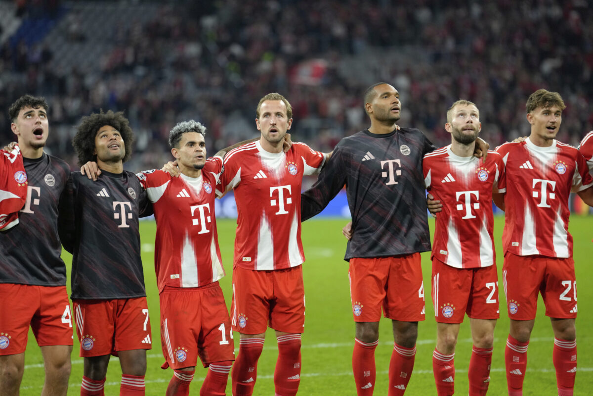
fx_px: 3294
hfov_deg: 10.3
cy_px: 198
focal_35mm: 200
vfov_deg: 6.9
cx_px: 296
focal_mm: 200
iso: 2000
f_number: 2.8
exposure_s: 1/1000
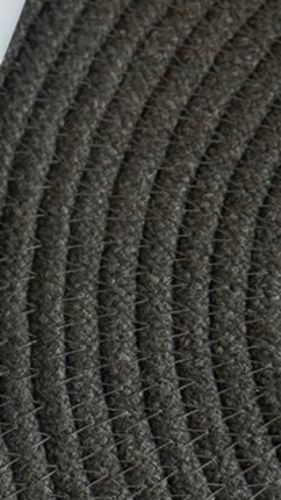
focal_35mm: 182
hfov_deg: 6.4
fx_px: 2411
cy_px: 4
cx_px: -360
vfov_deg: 11.7
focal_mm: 6.76
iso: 100
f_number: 1.78
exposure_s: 1/86
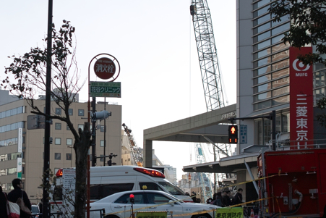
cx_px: 101
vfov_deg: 14.7
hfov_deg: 21.8
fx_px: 842
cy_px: 151
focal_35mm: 93
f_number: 2.8
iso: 100
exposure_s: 1/1250
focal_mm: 24.2
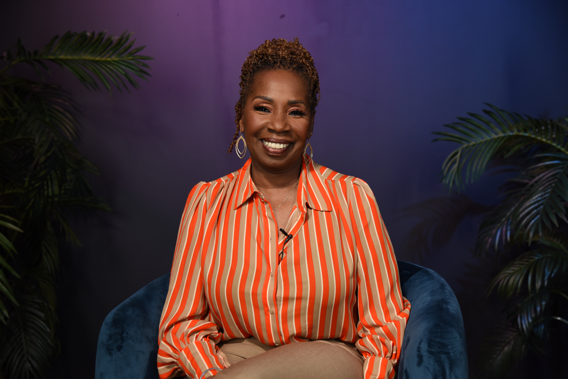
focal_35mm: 55
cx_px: 284
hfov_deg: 36.2
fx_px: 868
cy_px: 190
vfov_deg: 24.6
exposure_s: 1/100
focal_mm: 55
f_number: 4
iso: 1000
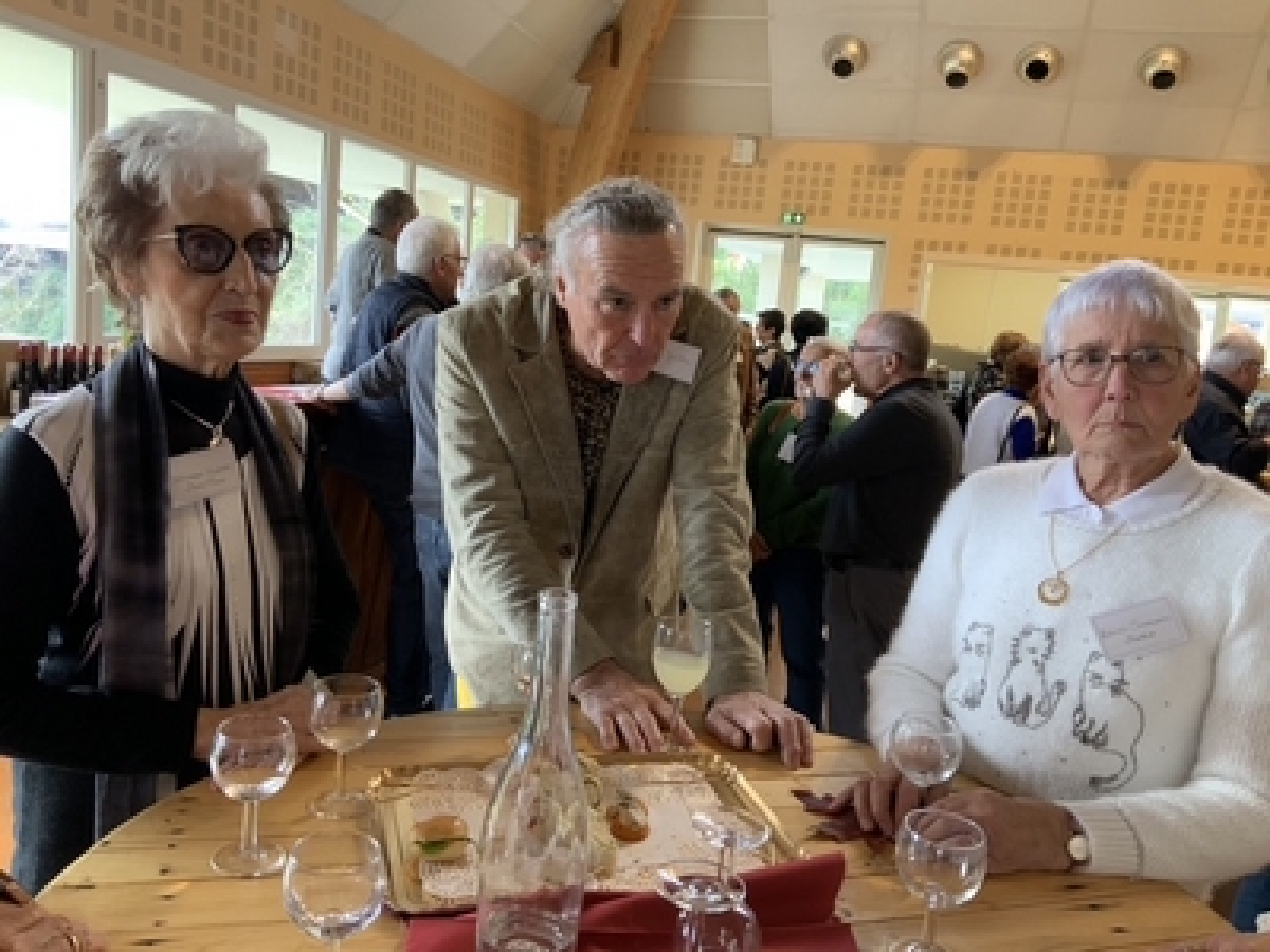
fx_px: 1064
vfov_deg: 48.2
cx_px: 635
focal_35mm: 29
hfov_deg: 61.7
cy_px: 476
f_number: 1.8
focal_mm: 3
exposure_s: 1/50
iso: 80
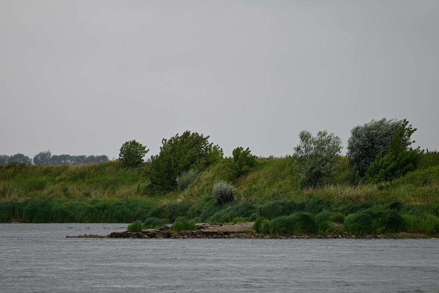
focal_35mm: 300
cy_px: 146
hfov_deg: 6.9
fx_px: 3659
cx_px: 220
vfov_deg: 4.6
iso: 220
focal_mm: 300
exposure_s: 1/500
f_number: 5.6
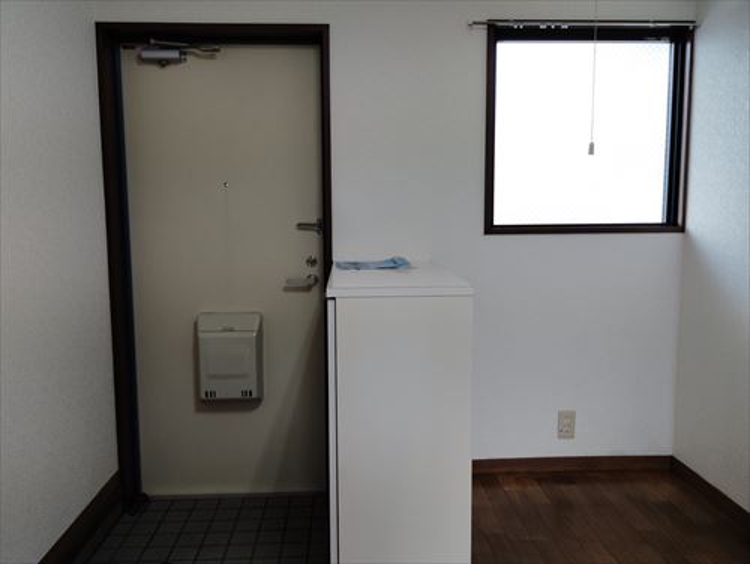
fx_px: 629
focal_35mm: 29
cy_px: 282
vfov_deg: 48.3
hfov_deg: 61.6
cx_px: 375
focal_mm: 4.25
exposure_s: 1/50
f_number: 1.8
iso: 102
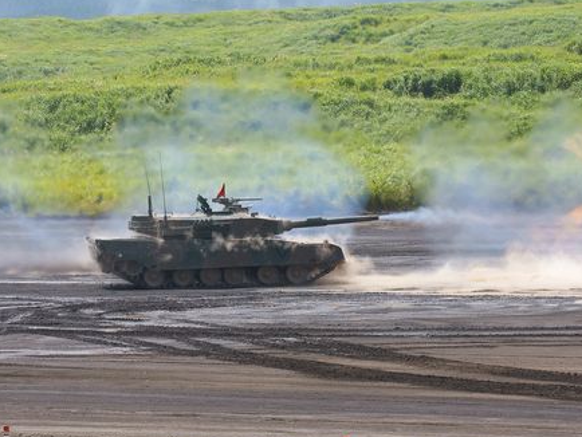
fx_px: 4290
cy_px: 202
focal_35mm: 255
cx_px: 318
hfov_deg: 7.8
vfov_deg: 5.8
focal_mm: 120
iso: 200
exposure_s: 1/640
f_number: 7.1
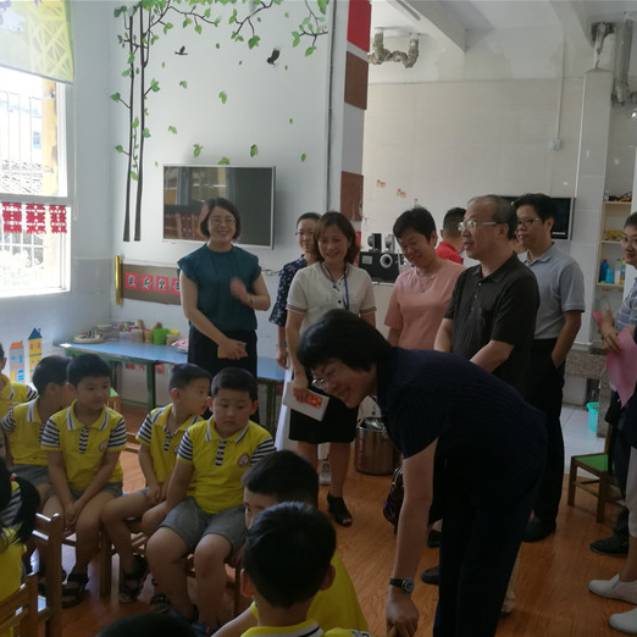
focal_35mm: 32
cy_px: 319
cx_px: 403
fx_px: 666
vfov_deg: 51.1
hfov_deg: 50.5
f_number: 2.2
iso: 125
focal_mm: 4.5
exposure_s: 1/50
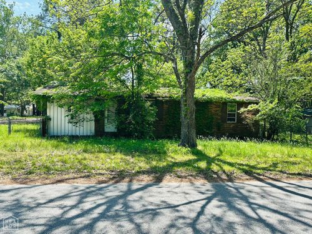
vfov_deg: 56.8
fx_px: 216
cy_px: 117
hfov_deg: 71.6
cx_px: 156
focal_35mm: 24
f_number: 1.78
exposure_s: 1/1433
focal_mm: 6.86
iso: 80
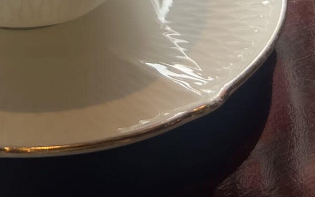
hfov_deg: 19.2
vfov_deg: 11.1
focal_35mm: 106
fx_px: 910
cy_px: -208
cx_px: 9
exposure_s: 1/133
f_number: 1.5
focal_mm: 5.7
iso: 32
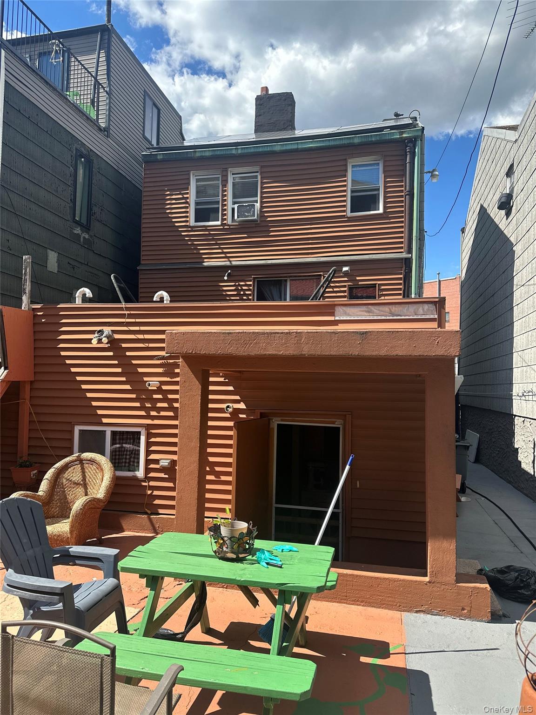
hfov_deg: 56.8
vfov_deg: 71.6
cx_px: 268
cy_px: 358
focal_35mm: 24
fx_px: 495
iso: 80
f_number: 1.78
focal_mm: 6.86
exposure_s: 1/2660
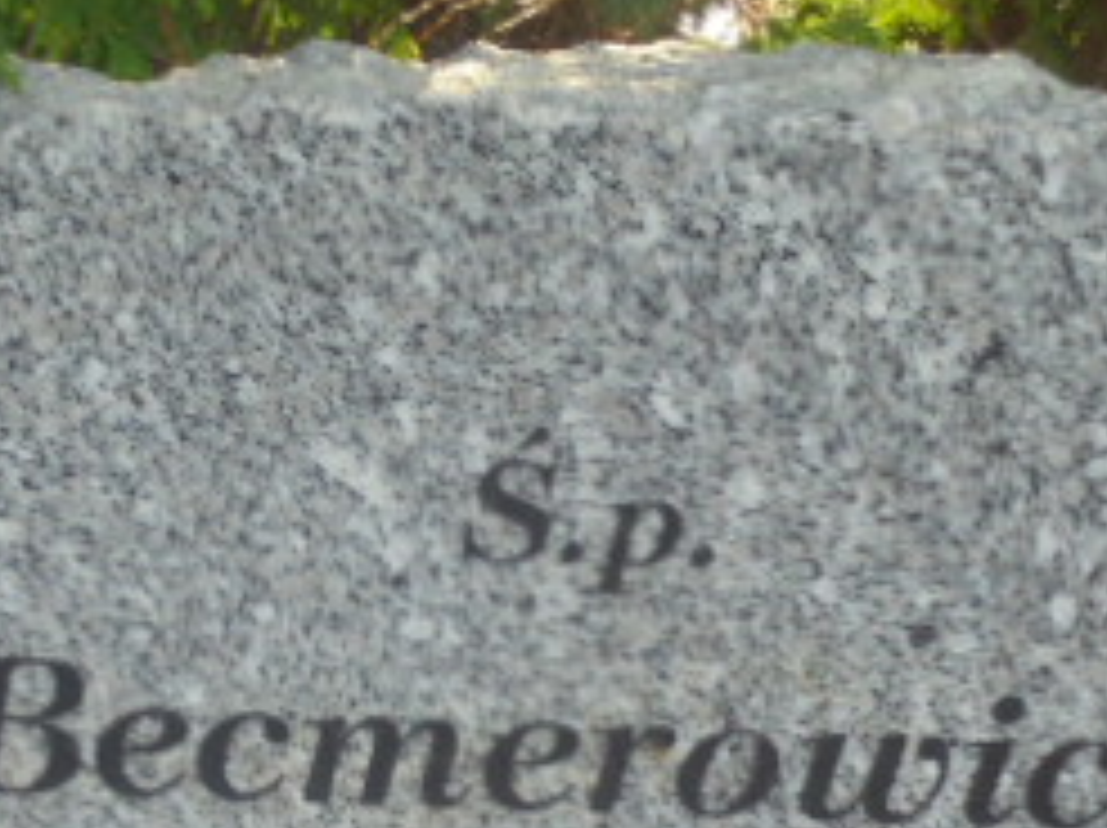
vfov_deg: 14.4
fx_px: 3163
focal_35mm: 99
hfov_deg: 19.8
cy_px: 994
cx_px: 369
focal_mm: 6.9
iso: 100
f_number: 4.2
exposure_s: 1/100
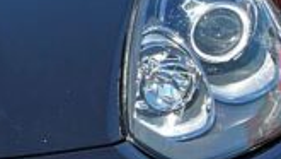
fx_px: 1021
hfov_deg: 13.1
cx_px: -317
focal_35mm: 137
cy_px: 152
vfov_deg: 8.8
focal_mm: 5.1
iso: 50
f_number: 1.6
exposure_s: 1/664
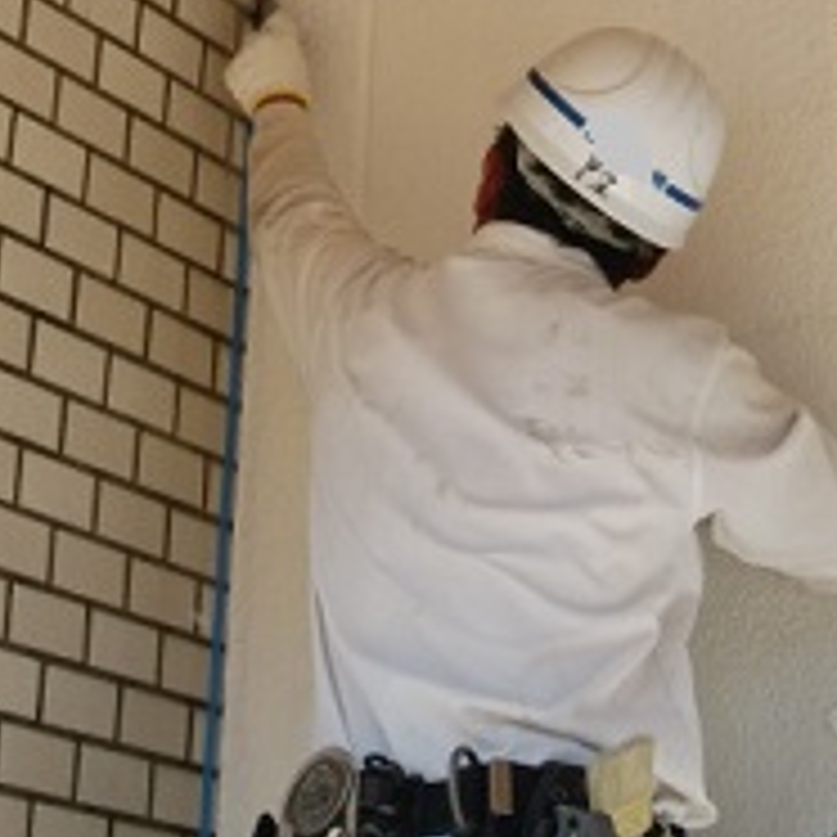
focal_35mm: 81
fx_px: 2216
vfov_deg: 21.2
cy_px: 184
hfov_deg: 21.4
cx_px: 328
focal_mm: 6.66
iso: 64
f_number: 3.9
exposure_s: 1/200
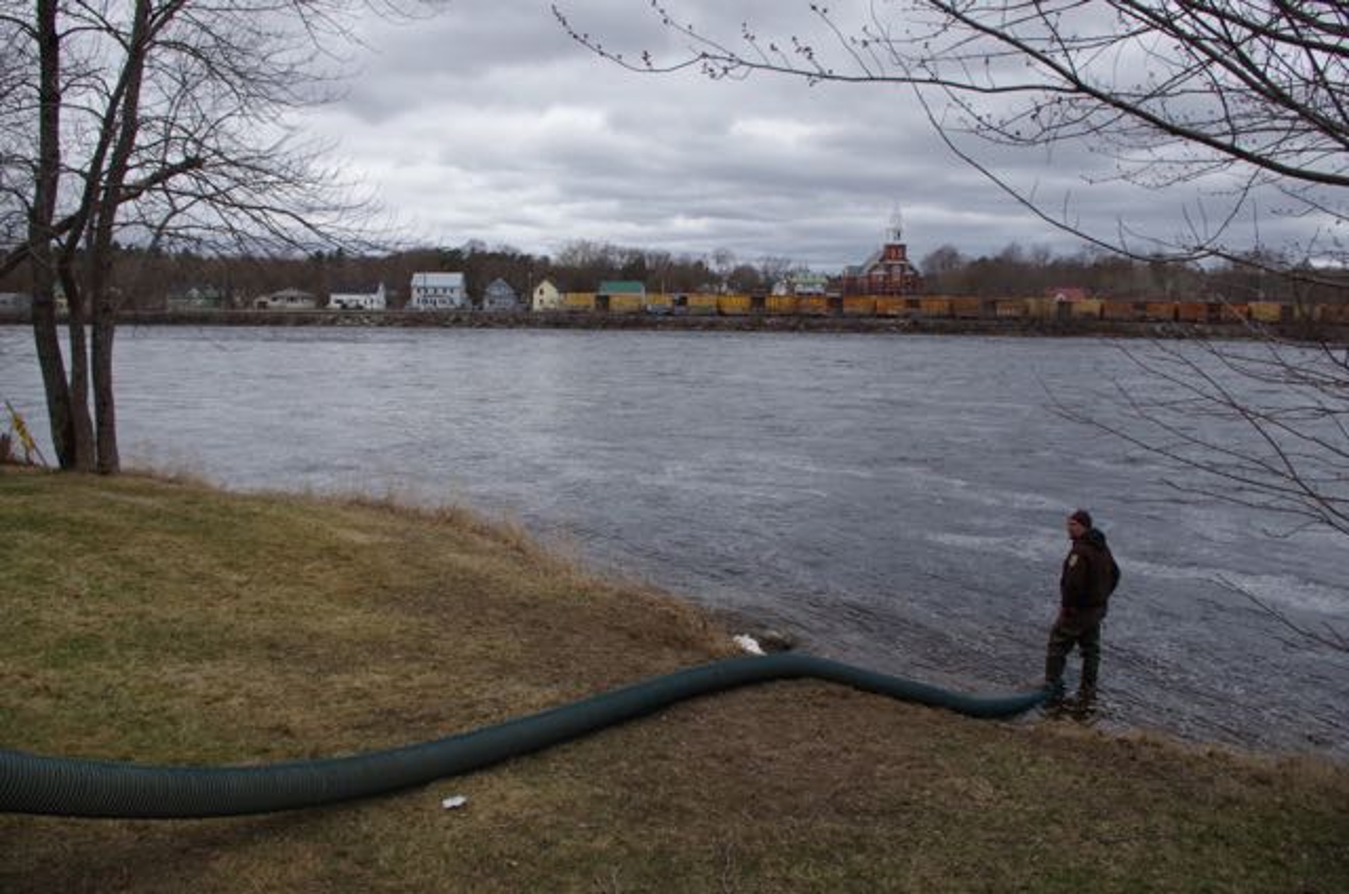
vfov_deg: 47.7
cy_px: 447
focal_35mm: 27
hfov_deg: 67.5
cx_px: 674
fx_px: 1010
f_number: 9
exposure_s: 1/1250
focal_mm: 18
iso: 800
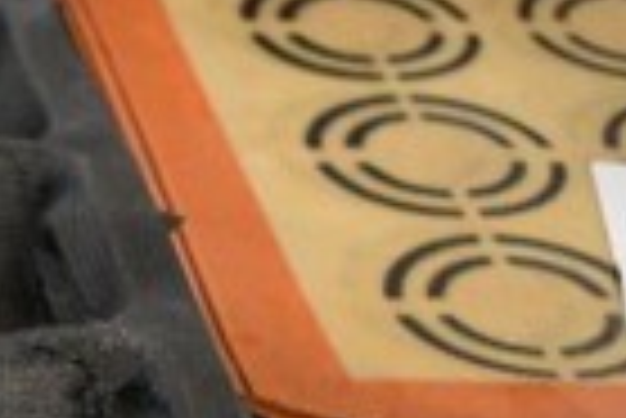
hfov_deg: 12.6
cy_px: 661
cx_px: -585
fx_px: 2524
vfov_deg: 9.2
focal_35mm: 145
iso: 4500
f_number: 3.8
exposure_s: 1/125
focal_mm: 22
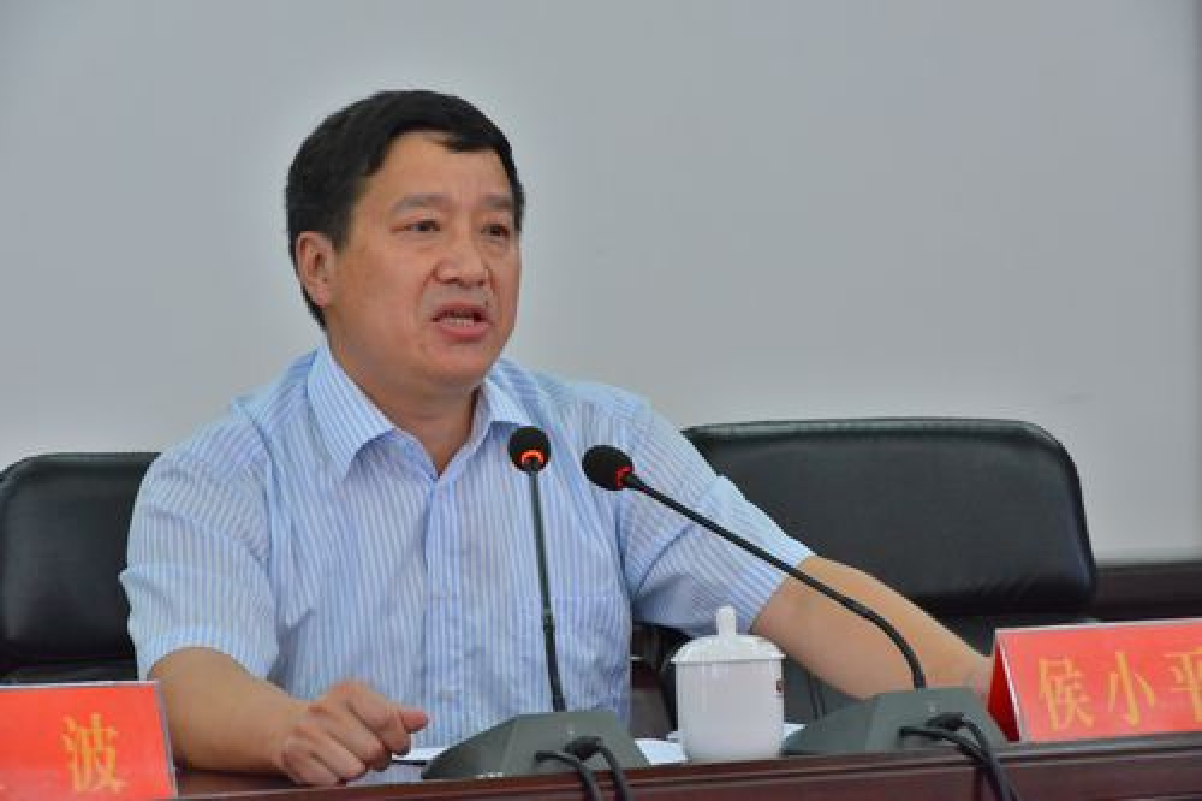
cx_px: 601
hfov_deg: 10.3
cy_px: 400
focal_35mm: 200
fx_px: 6675
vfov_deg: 6.9
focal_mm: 200
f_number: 13
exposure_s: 1/50
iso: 6400
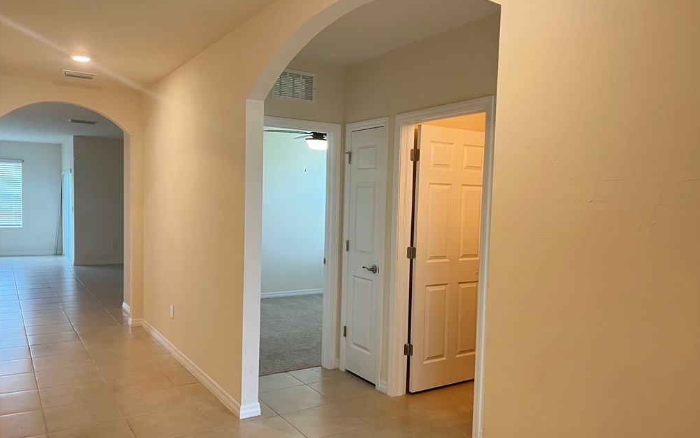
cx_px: 352
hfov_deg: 66.5
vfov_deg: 44.5
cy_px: 238
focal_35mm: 28
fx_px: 534
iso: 125
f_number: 1.6
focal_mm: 5.1
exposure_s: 1/60
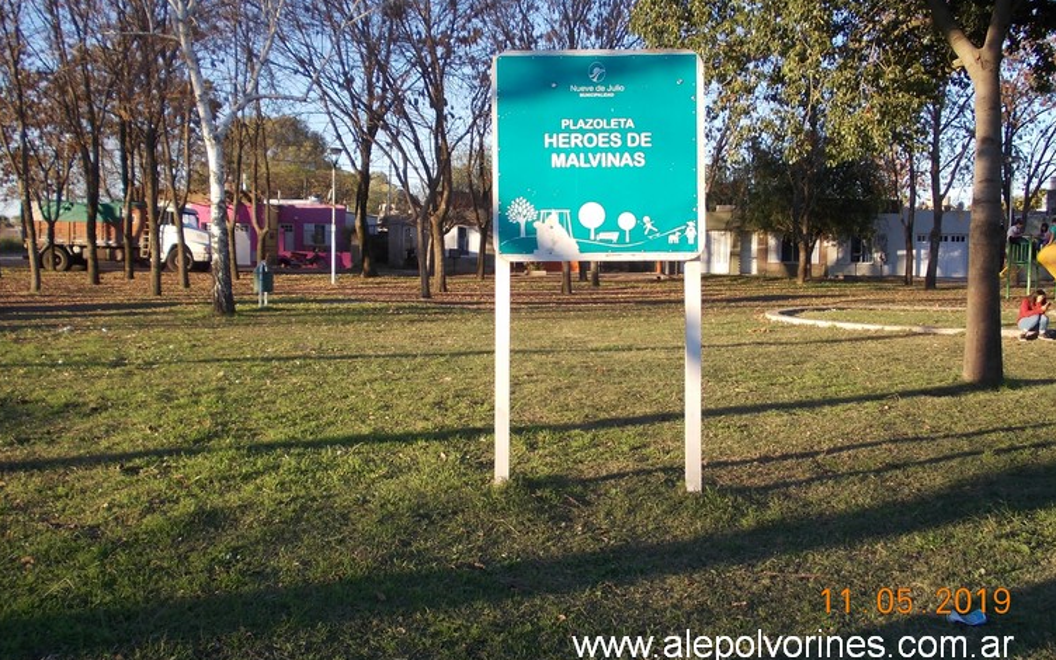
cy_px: 293
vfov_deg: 31.2
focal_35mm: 41
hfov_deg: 48.2
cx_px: 528
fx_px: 1180
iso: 80
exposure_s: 1/320
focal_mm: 5.3
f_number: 3.1
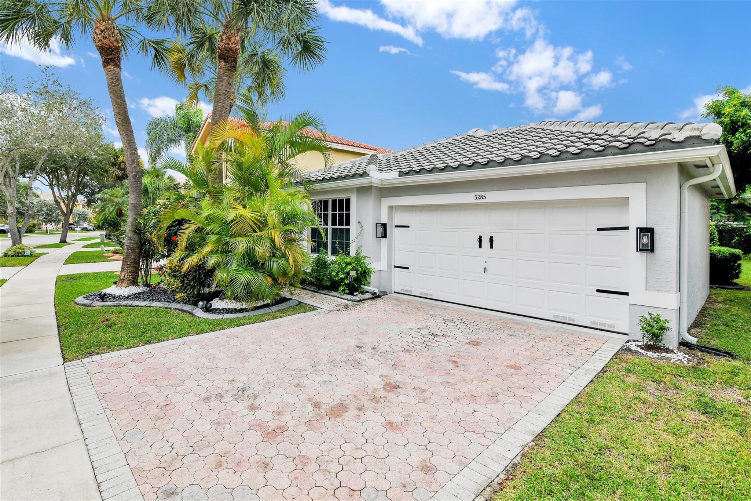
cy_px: 250
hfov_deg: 96.7
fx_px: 334
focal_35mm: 16
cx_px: 376
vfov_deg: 73.7
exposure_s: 1/1000
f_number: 8
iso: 400
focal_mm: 16
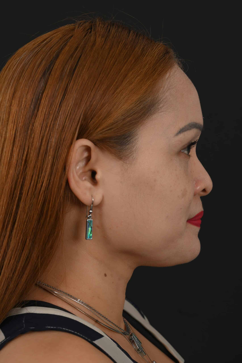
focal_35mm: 105
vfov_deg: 19.5
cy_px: 182
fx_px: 1059
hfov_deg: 13.0
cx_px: 121
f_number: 11
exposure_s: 1/160
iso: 100
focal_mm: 105
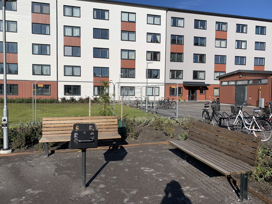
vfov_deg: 53.1
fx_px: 204
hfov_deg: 67.3
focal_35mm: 26
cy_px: 102
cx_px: 136
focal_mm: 4.25
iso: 25
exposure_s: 1/4673
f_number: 1.8
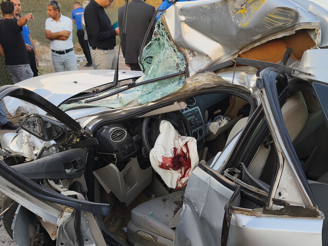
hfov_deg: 41.1
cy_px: 185
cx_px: 195
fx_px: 436
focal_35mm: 46
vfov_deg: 31.0
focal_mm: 5.35
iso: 80
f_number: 1.7
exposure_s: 1/324
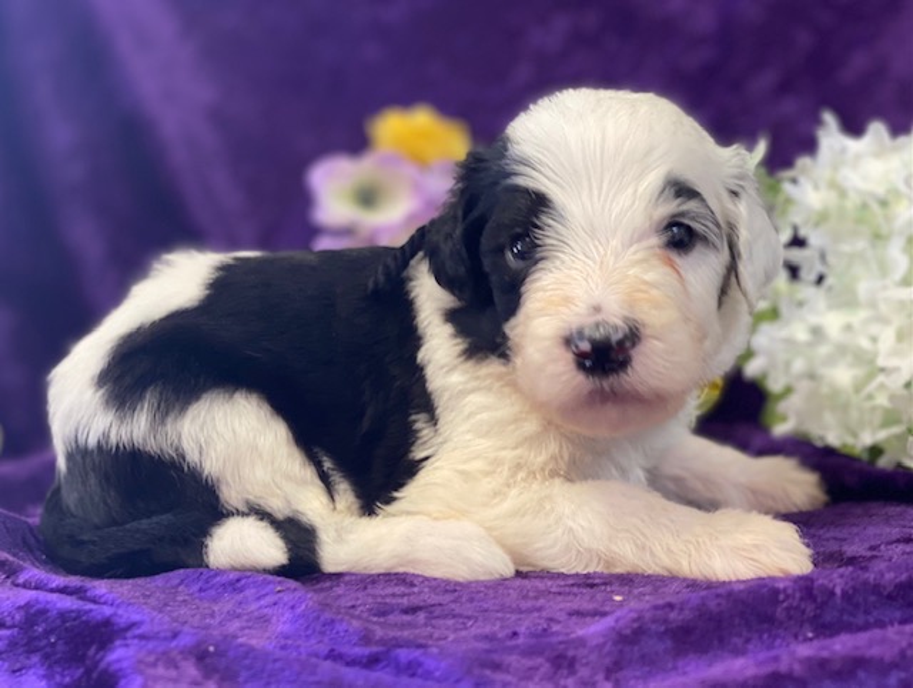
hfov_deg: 36.8
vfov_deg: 28.1
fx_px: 1374
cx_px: 456
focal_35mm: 52
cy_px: 344
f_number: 2
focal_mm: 6
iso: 125
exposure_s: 1/60
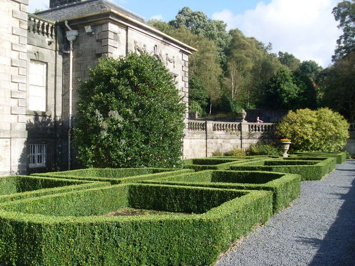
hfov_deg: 49.0
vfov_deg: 37.7
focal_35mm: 38
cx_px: 178
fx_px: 390
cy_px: 133
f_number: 7.7
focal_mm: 6.3
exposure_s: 1/125
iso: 80
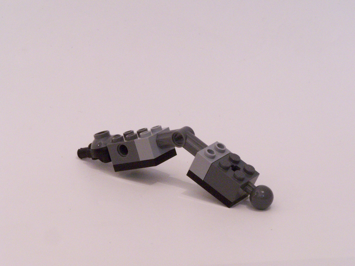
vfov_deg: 10.7
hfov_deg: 14.2
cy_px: 133
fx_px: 1425
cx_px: 178
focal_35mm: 139
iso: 400
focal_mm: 23.1
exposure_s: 1/4
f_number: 8
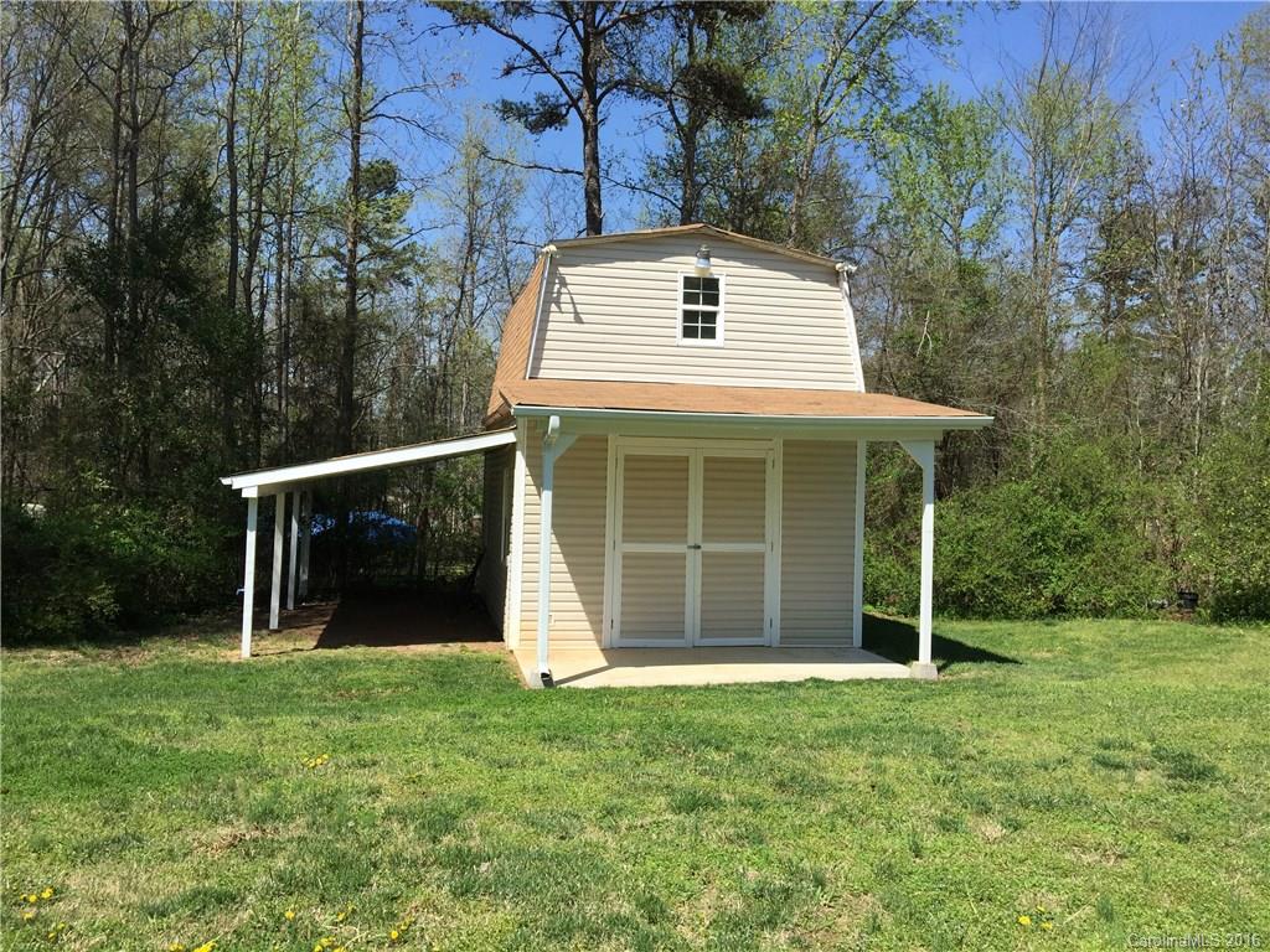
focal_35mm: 29
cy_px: 476
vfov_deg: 48.2
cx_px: 635
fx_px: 1064
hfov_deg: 61.7
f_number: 2.2
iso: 32
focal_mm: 4.15
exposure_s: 1/2083
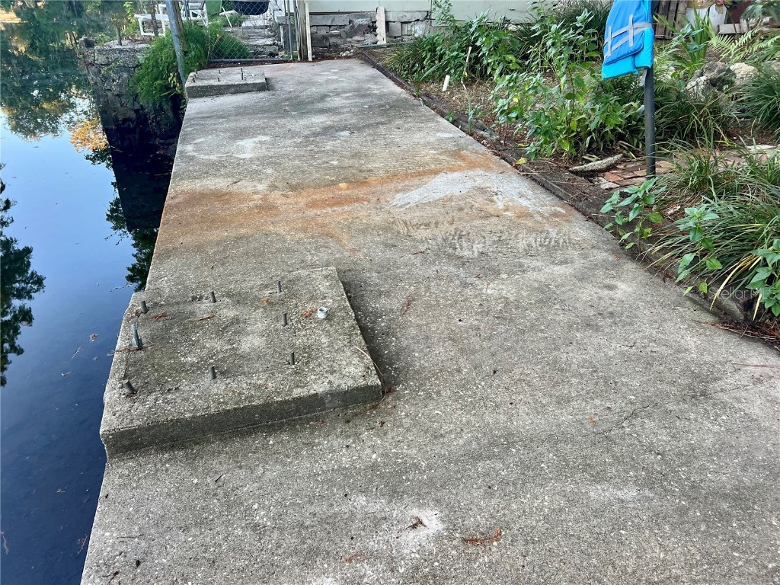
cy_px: 292
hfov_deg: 67.3
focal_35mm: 26
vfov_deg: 53.1
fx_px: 586
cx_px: 390
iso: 100
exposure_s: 1/121
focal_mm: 5.7
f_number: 1.5
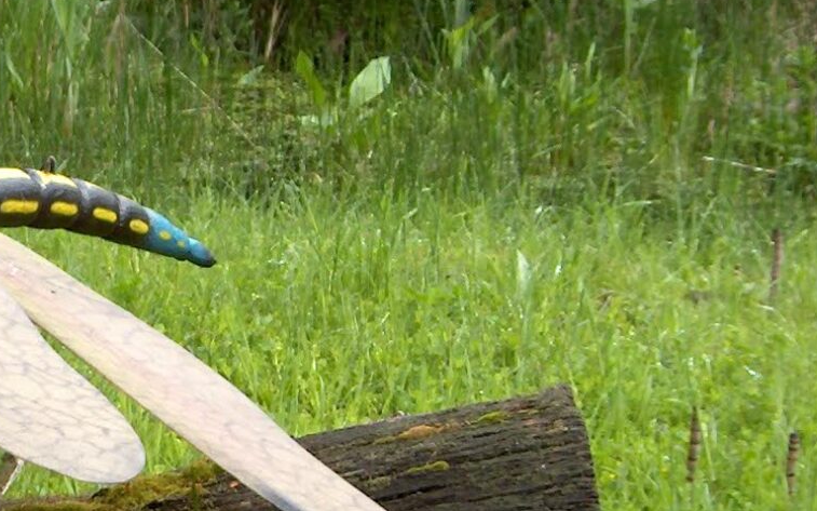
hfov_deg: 14.4
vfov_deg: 9.4
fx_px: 3117
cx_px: -221
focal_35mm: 140
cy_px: 345
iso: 100
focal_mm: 8
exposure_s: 1/316
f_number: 2.8
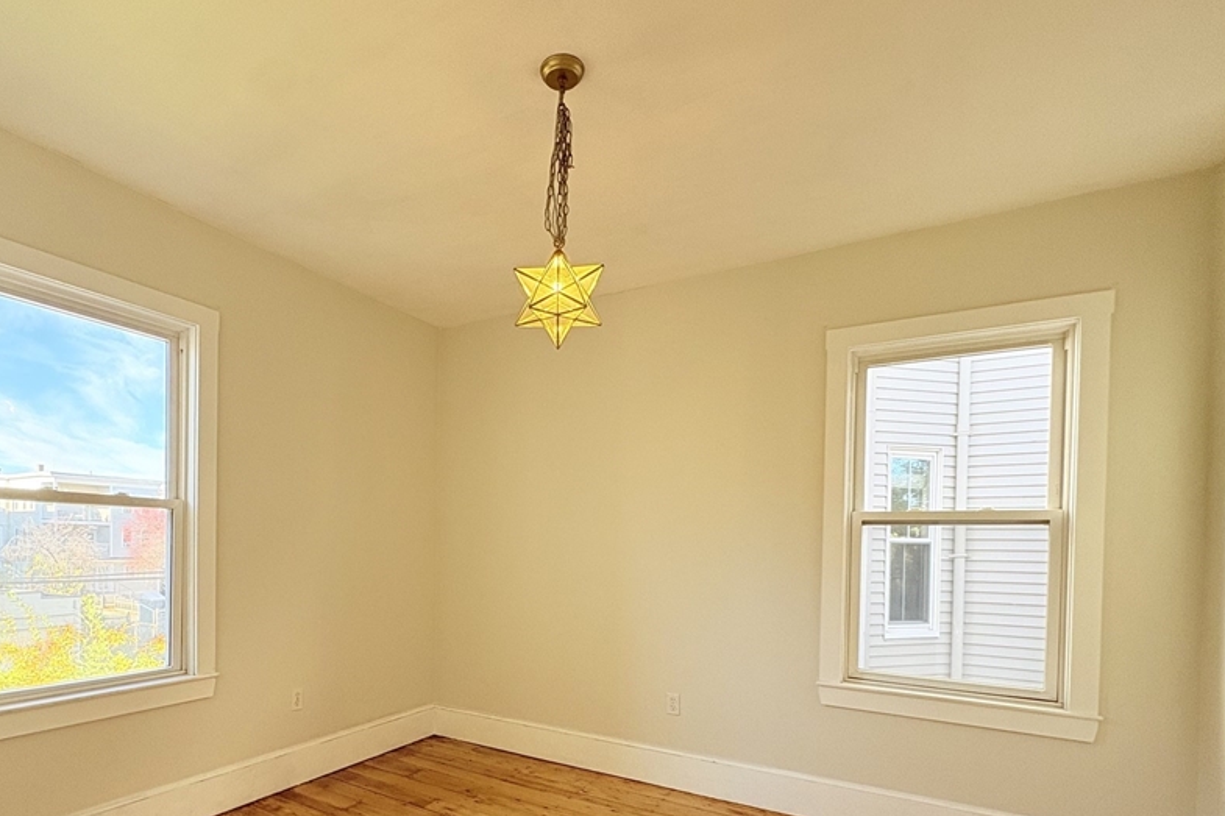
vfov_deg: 62.6
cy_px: 557
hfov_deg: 86.3
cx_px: 523
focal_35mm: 19
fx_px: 646
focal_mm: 2.22
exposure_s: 1/100
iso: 125
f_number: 2.2
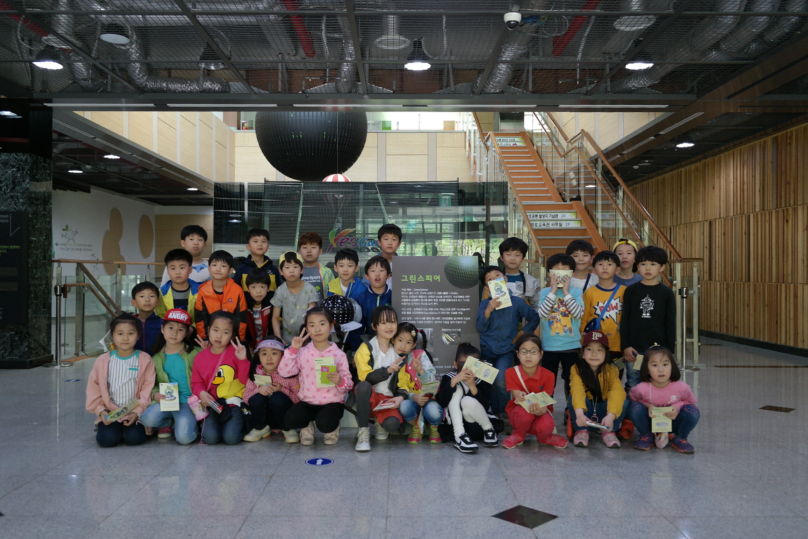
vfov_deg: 43.6
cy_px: 270
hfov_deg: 61.9
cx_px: 404
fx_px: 673
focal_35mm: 30
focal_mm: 20
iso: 400
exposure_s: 1/40
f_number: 3.5
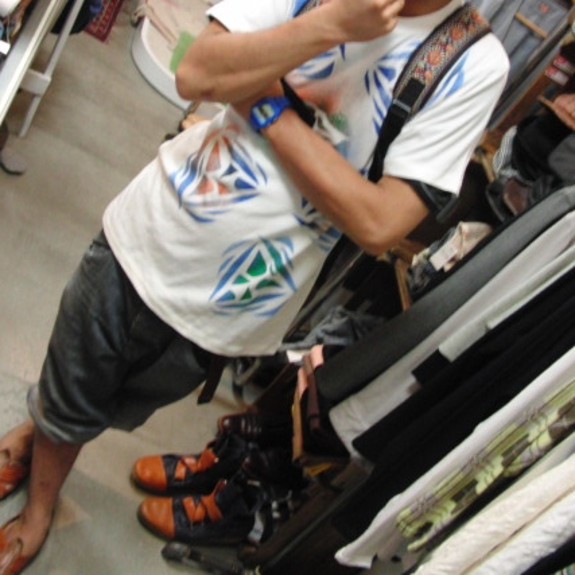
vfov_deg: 34.3
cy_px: 184
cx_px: 263
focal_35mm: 49
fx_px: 921
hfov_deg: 34.7
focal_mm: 6.42
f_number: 3.6
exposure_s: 1/20
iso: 400
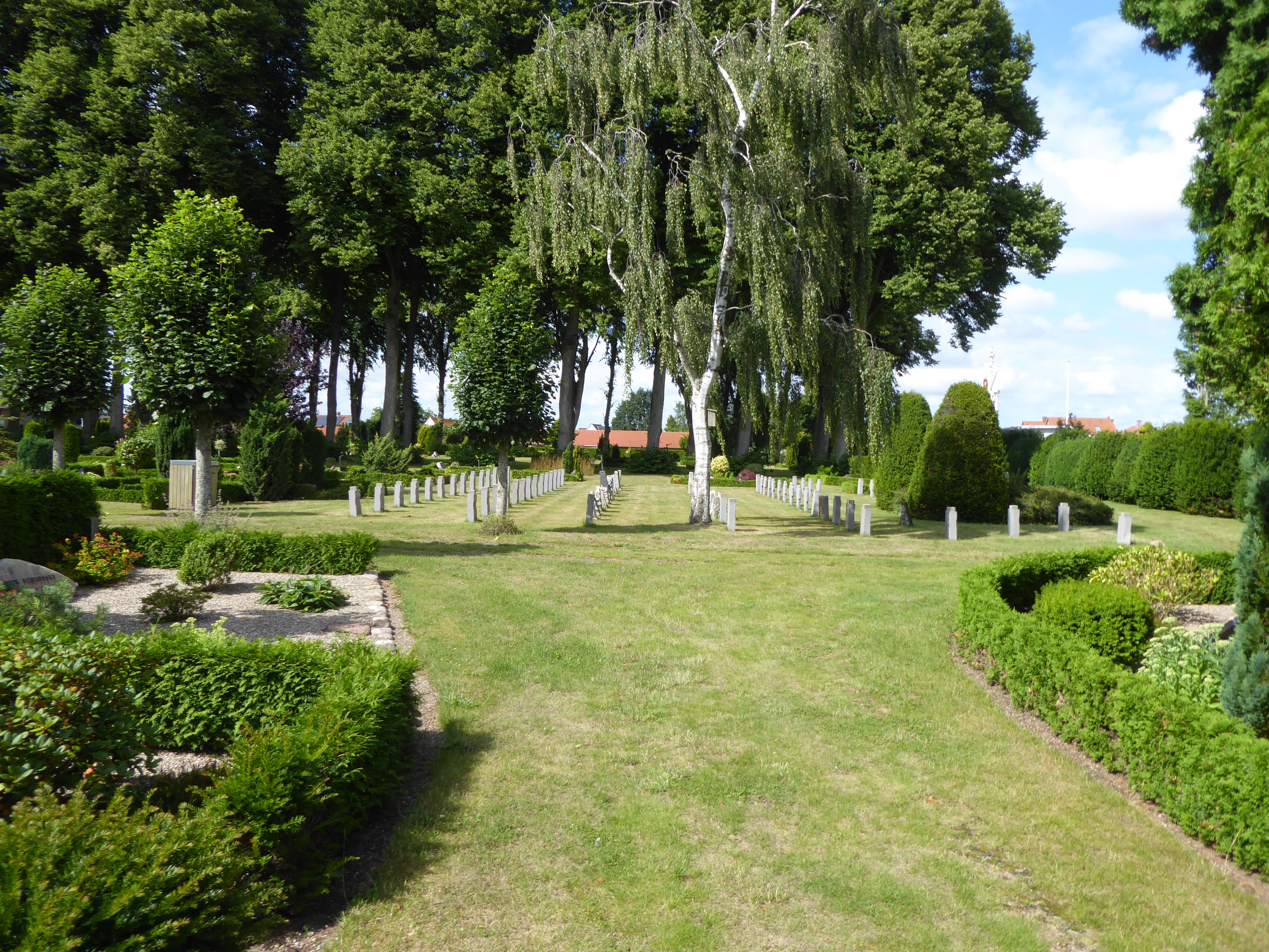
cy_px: 476
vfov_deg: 56.8
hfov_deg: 71.6
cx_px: 634
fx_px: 880
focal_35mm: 24
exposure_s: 1/500
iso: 80
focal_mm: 4.3
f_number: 3.3
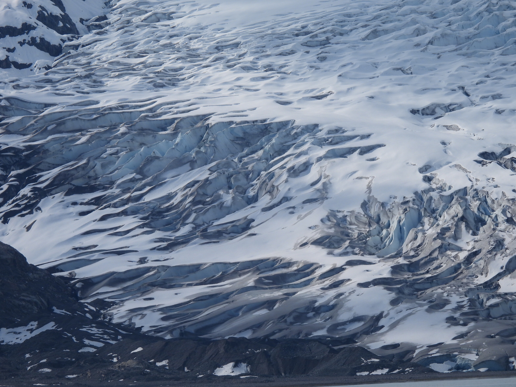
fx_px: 9689
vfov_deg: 2.3
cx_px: 258
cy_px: 194
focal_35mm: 650
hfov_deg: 3.1
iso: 100
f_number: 5.6
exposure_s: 1/2000
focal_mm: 116
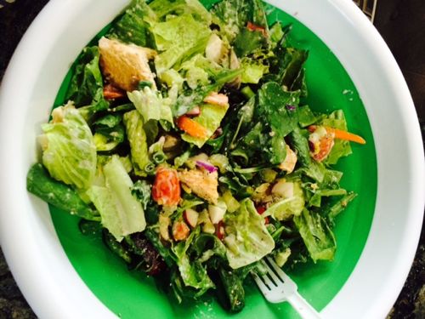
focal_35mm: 29
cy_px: 160
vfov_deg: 48.2
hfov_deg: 61.7
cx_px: 212
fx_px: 356
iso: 64
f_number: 2.2
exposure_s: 1/30
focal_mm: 4.15
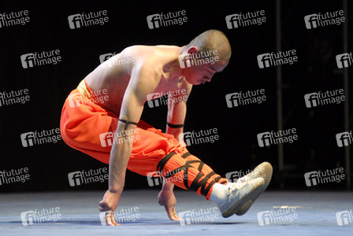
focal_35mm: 218
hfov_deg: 9.4
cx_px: 176
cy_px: 118
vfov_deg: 6.3
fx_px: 2135
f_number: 2.8
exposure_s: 1/80
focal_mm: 145
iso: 800
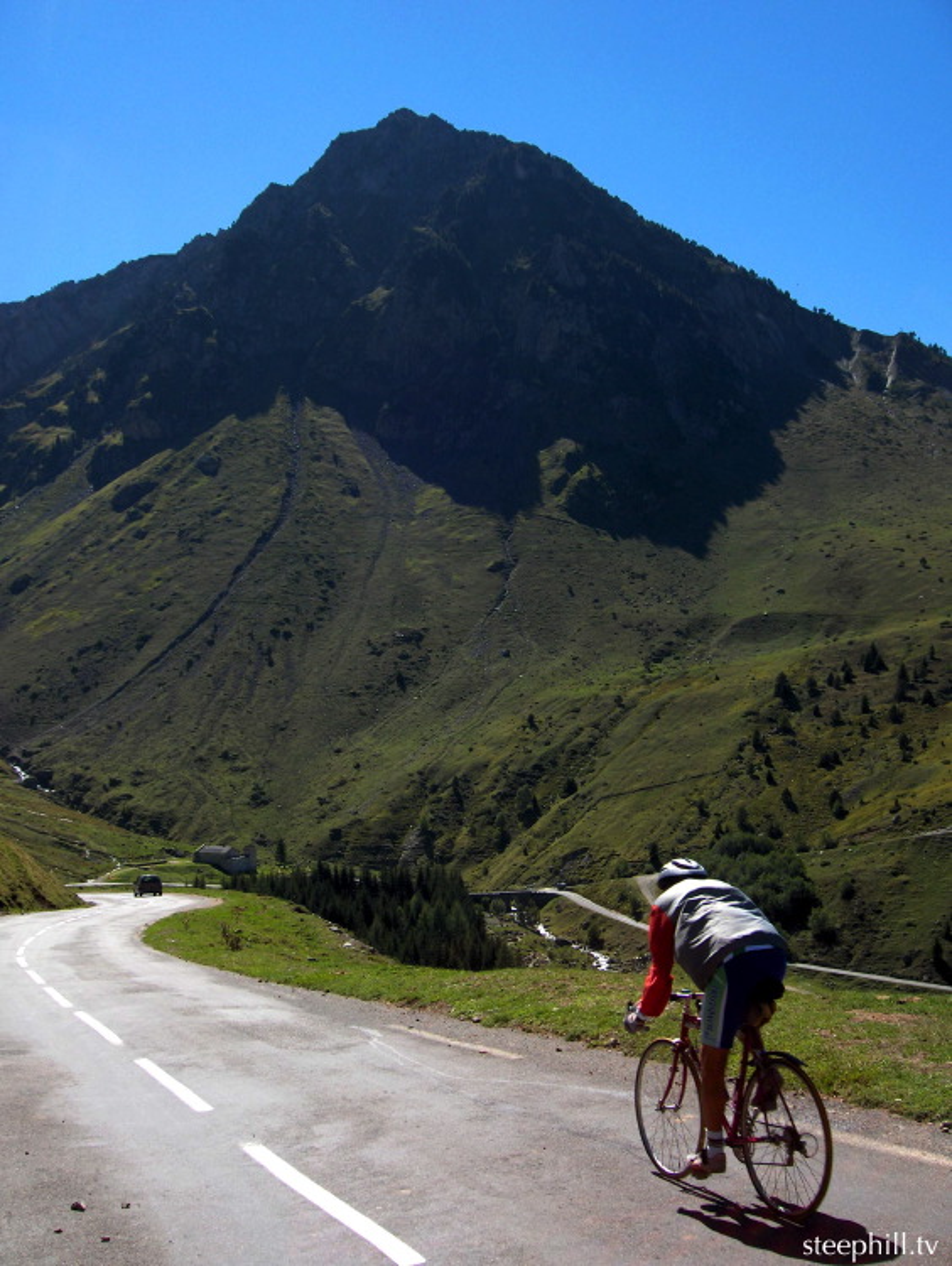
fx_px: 1428
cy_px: 633
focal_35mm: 39
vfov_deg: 47.8
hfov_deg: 36.9
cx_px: 476
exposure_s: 1/490
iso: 100
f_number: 4.8
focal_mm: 8
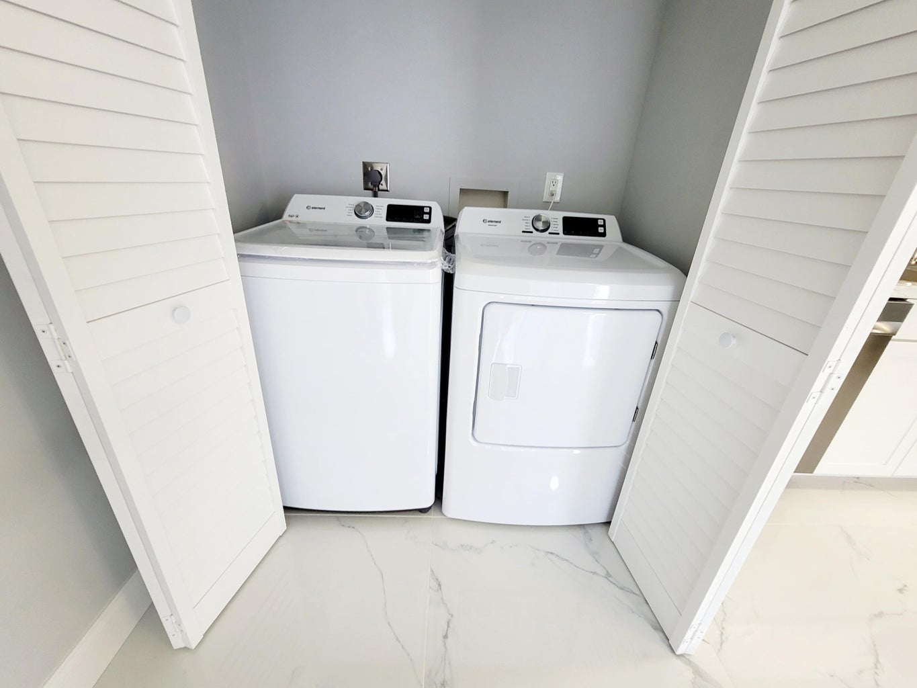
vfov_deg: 89.9
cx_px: 458
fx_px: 344
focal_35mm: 13
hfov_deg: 106.2
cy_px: 344
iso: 160
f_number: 2.2
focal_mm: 2.2
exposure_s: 1/60.2
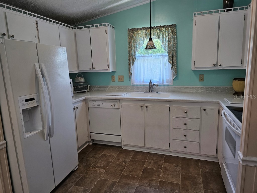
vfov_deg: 58.9
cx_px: 128
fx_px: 171
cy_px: 96
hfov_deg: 73.9
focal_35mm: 23
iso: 125
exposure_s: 1/120
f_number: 1.7
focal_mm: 6.3
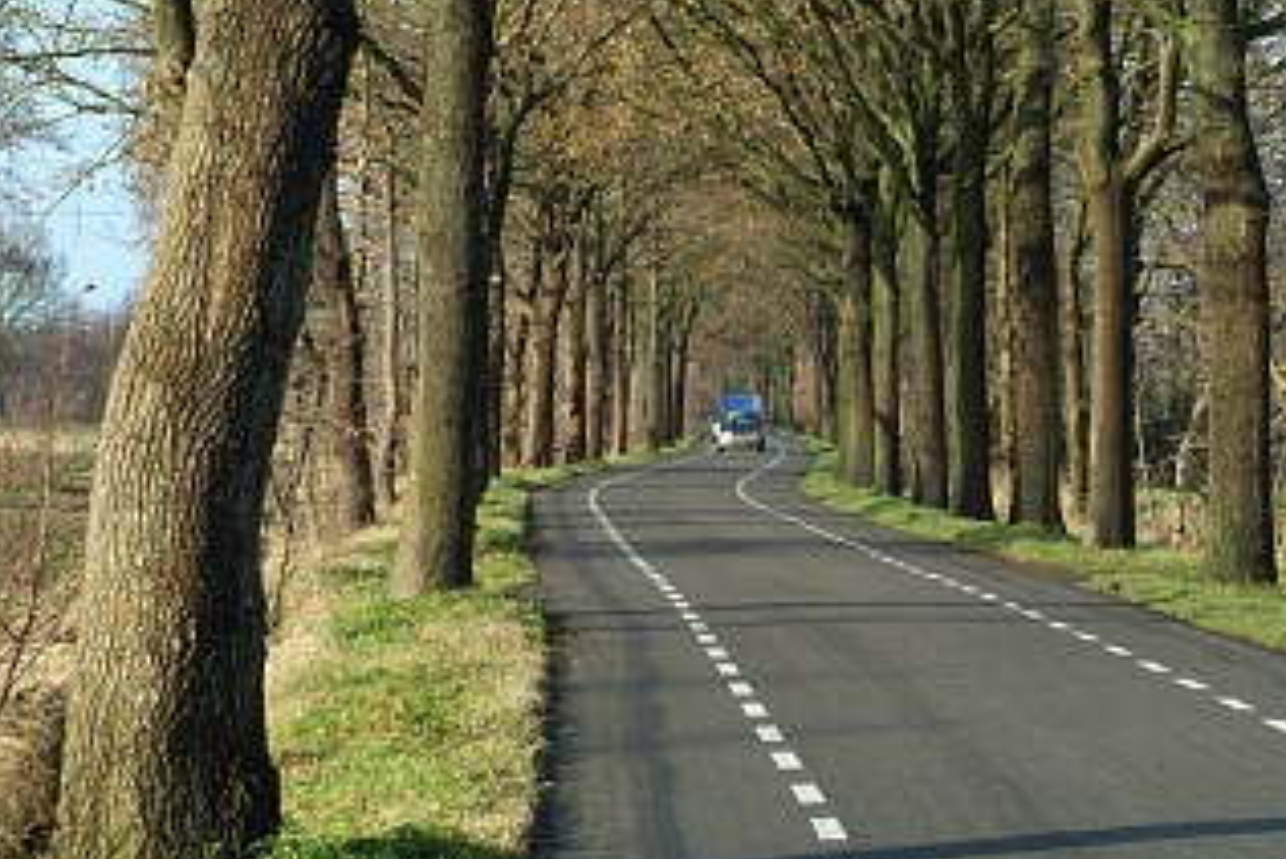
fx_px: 5039
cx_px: 810
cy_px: 263
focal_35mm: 141
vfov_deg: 9.7
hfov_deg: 14.5
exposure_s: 1/90
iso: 400
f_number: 13
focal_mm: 66
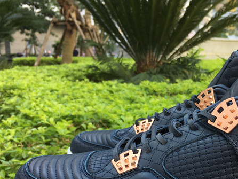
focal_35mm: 52
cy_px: 150
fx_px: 358
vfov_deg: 27.4
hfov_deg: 36.0
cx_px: 179
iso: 25
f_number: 2.2
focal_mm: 4.15
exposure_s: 1/169
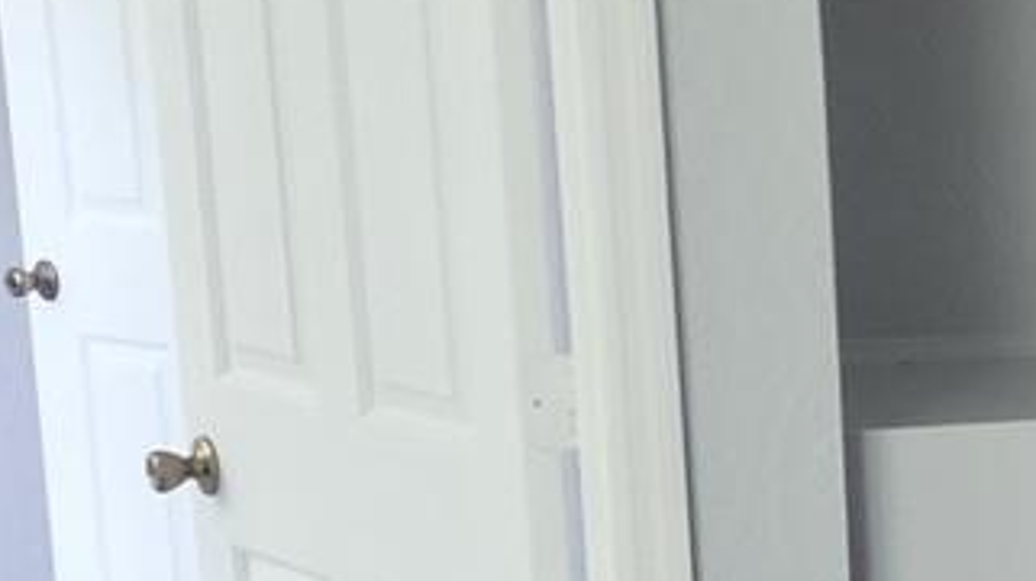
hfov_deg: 15.0
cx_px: 1846
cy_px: 623
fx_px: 3431
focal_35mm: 125
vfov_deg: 9.6
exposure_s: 1/120
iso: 320
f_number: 1.8
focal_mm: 6.4
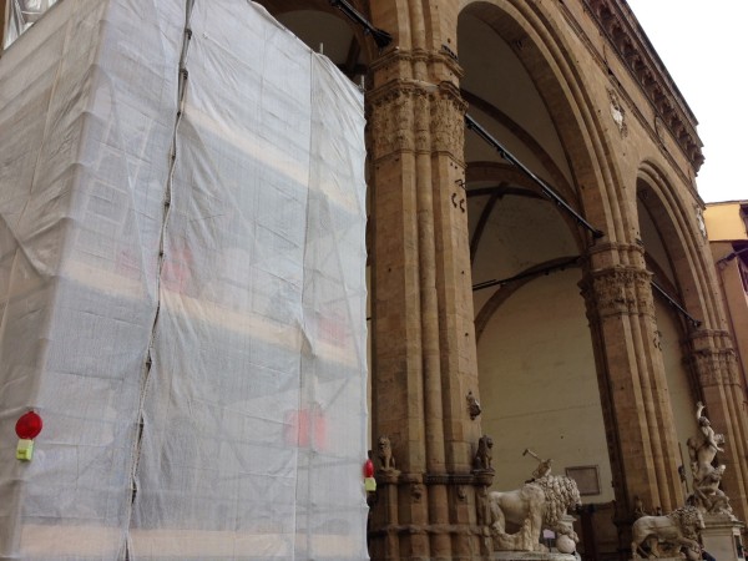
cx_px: 374
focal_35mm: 33
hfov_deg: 55.4
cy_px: 280
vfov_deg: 42.9
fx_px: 713
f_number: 2.4
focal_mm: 4.12
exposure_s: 1/299
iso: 50
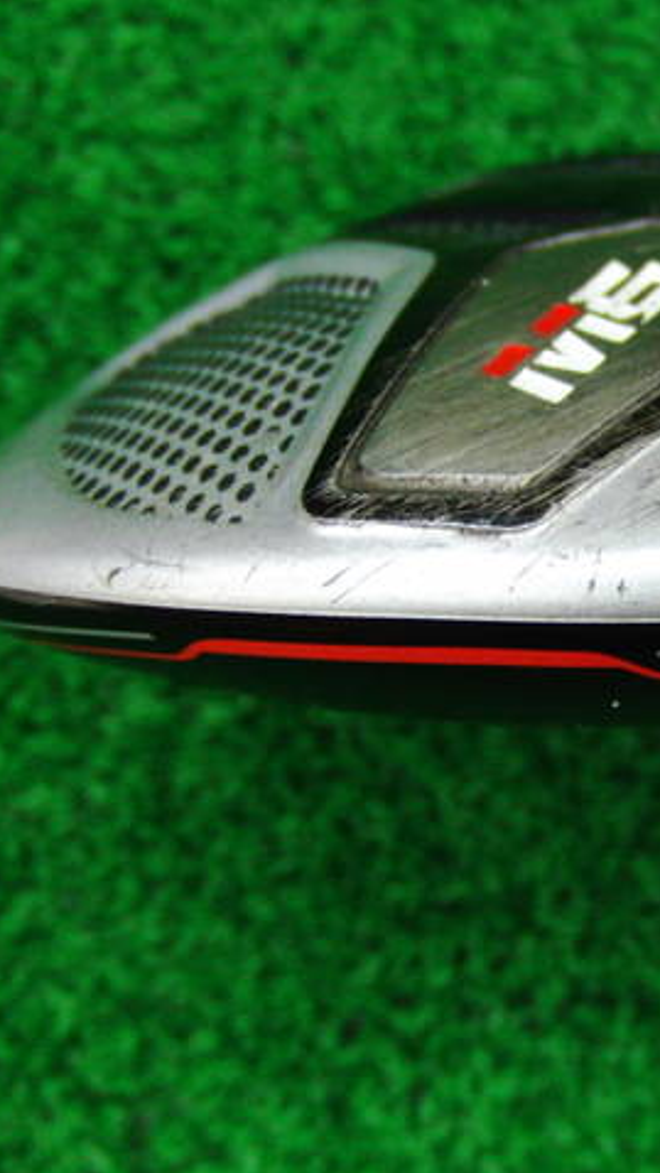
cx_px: 719
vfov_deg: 38.5
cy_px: 586
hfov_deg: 21.2
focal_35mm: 54
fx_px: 1679
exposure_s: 1/40
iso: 400
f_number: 3.6
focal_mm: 6.42
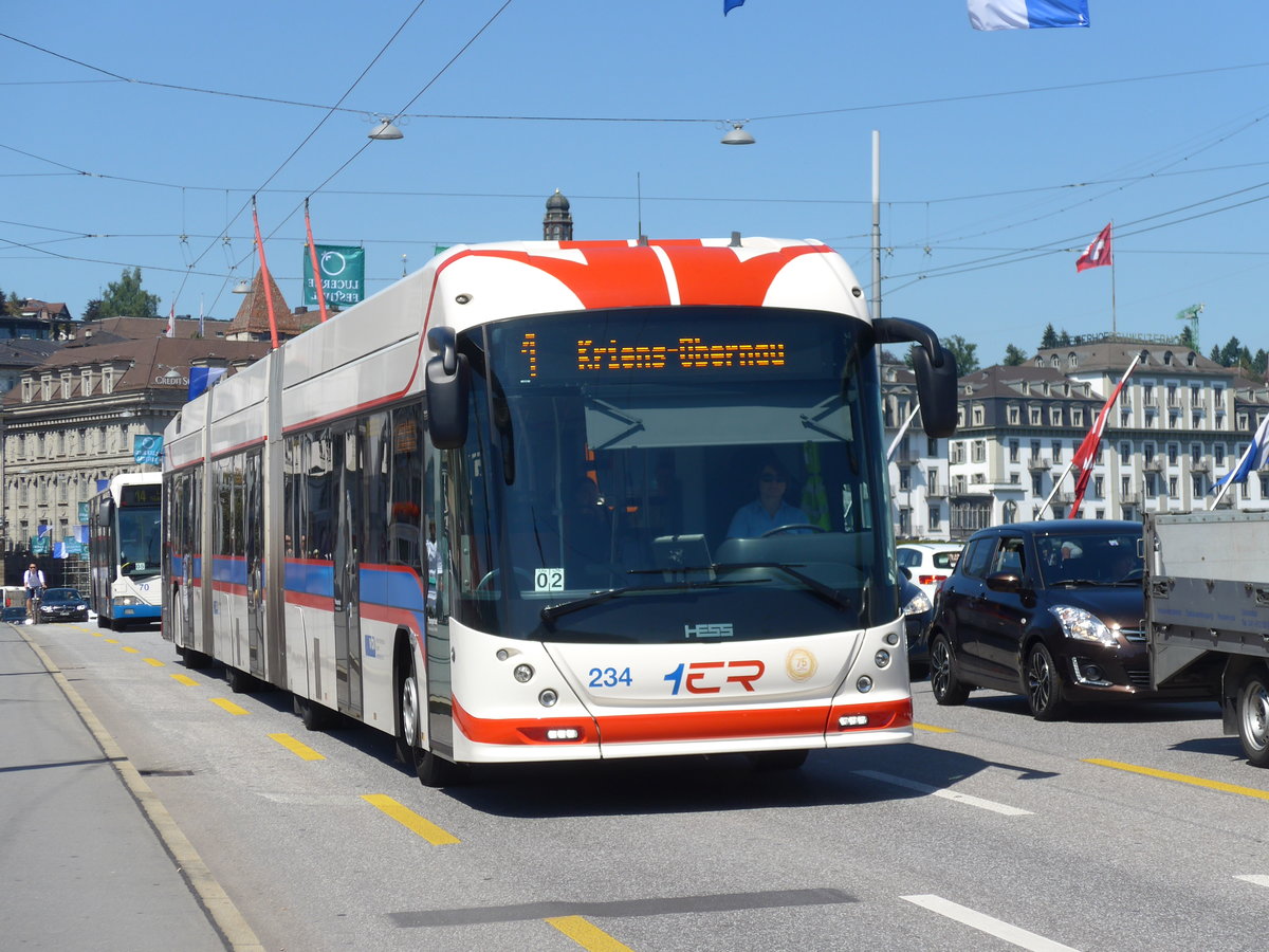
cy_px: 476
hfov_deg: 21.8
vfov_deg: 16.4
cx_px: 634
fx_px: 3299
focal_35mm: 90
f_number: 4.6
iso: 80
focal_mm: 18
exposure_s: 1/640
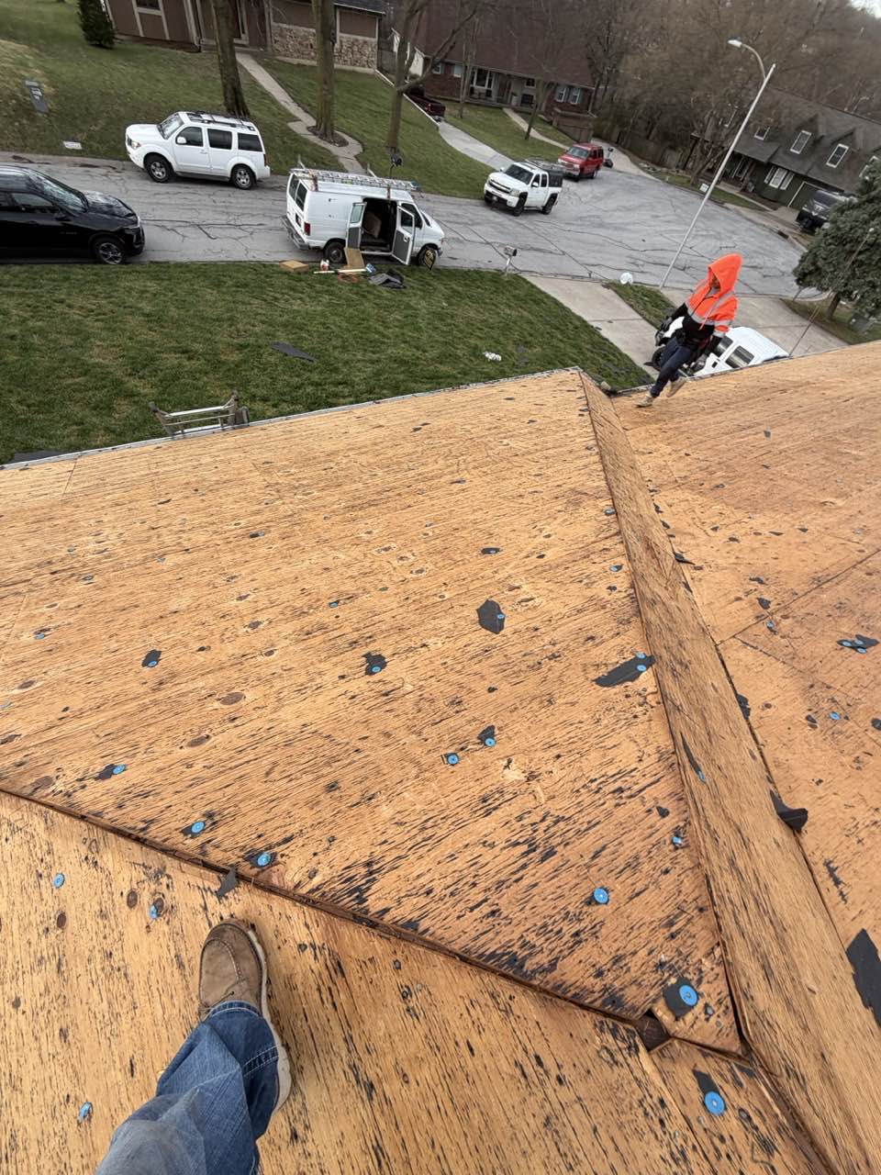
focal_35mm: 14
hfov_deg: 85.7
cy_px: 588
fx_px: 475
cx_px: 440
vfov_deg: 102.1
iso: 40
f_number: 2.2
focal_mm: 2.22
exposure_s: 1/212
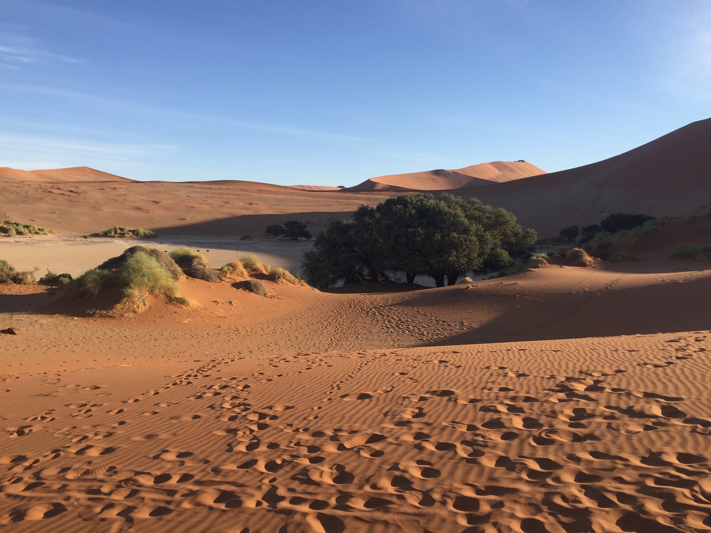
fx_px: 596
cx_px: 356
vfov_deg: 48.2
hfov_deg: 61.7
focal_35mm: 29
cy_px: 266
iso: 32
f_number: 2.2
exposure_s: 1/1130
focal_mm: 4.15
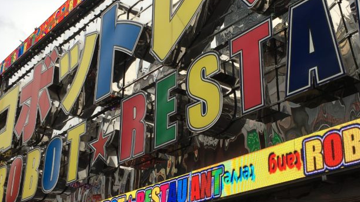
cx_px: 202
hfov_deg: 39.1
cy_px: 104
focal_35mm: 53
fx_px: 506
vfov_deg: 22.6
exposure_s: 1/329
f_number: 2.2
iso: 25
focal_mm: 4.15
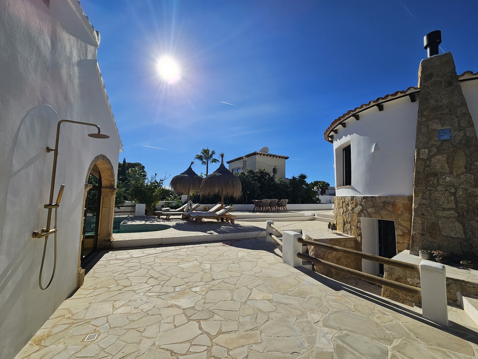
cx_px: 239
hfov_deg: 106.2
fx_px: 180
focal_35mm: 13
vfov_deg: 89.9
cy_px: 180
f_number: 2.2
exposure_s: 1/5758
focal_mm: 2.2
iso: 50
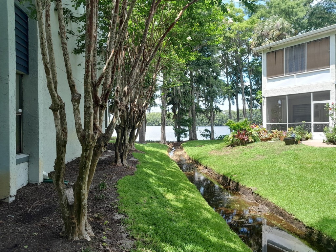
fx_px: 262
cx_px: 168
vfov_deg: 51.4
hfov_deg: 65.3
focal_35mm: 27
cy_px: 126
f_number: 1.8
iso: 40
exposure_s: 1/120
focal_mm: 4
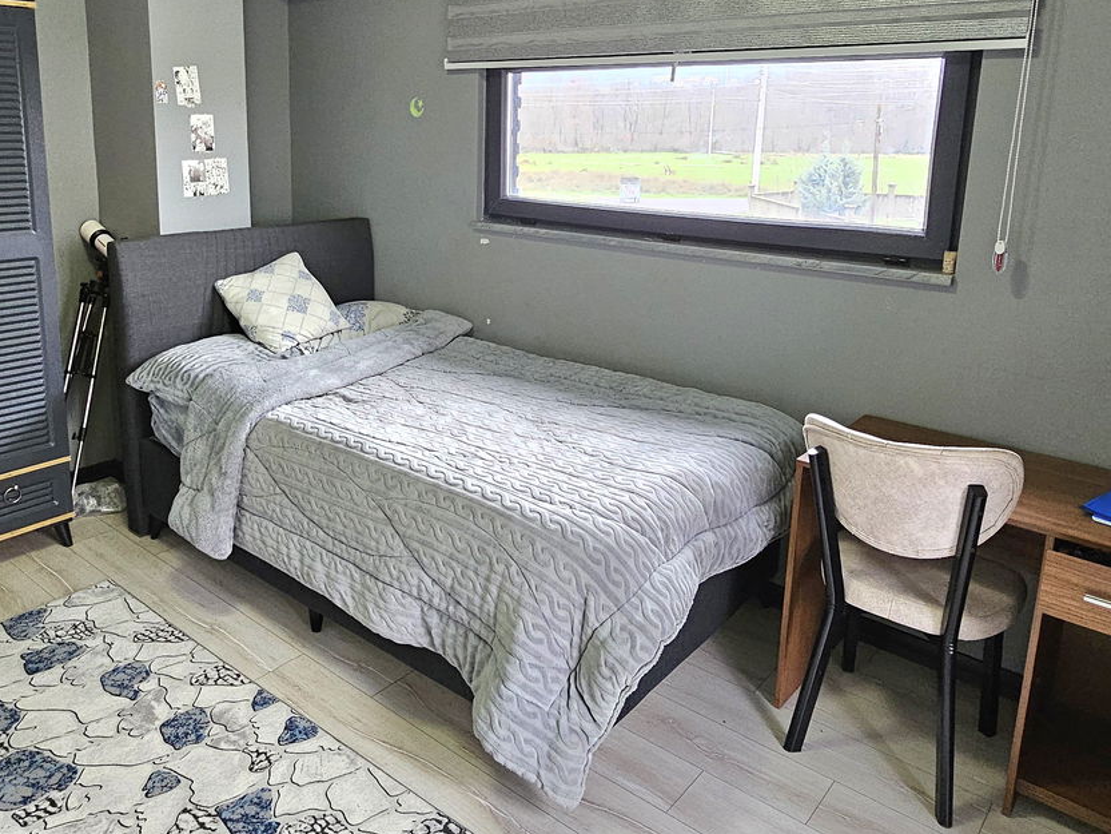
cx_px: 470
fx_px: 802
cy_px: 325
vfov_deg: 54.4
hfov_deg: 69.0
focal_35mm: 25
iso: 400
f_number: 2.2
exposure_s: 1/50.3
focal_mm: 2.2
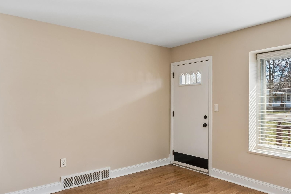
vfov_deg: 47.8
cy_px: 111
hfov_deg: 67.2
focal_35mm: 27
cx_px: 162
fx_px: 218
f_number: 13
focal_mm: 14
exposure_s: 1/15
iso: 400
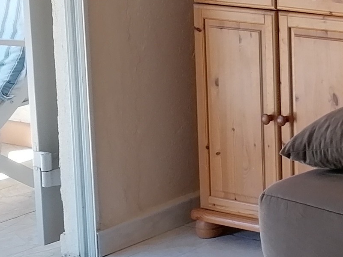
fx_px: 1338
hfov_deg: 12.7
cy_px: -104
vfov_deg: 10.7
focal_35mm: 135
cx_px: 689
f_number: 1.8
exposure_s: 1/145
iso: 50
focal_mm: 4.75
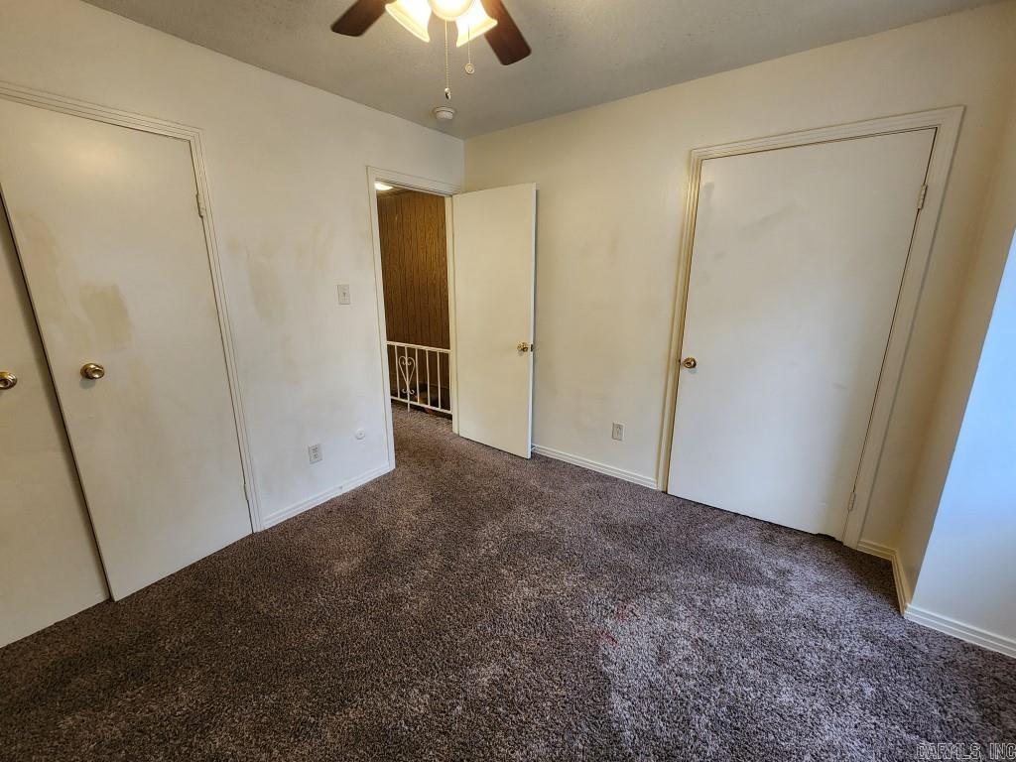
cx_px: 508
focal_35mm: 13
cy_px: 381
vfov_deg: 89.9
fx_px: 382
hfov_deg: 106.2
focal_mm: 2.2
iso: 320
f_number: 2.2
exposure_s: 1/40
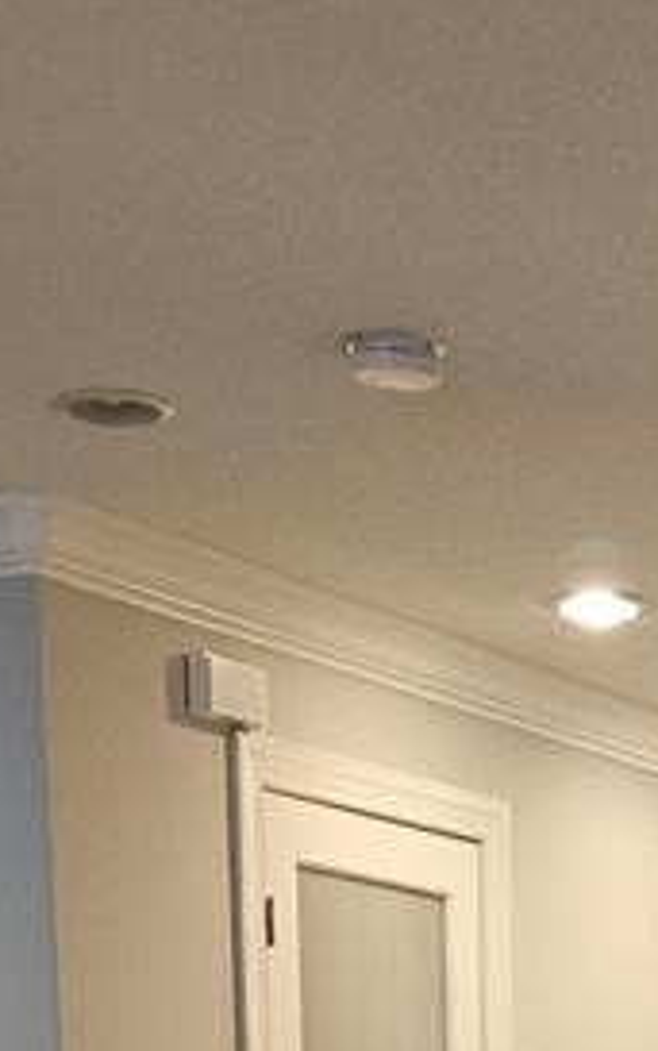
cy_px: 2144
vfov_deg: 15.3
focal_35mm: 107
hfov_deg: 12.1
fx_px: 3065
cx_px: 712
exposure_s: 1/120
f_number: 1.8
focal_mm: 5.4
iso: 320
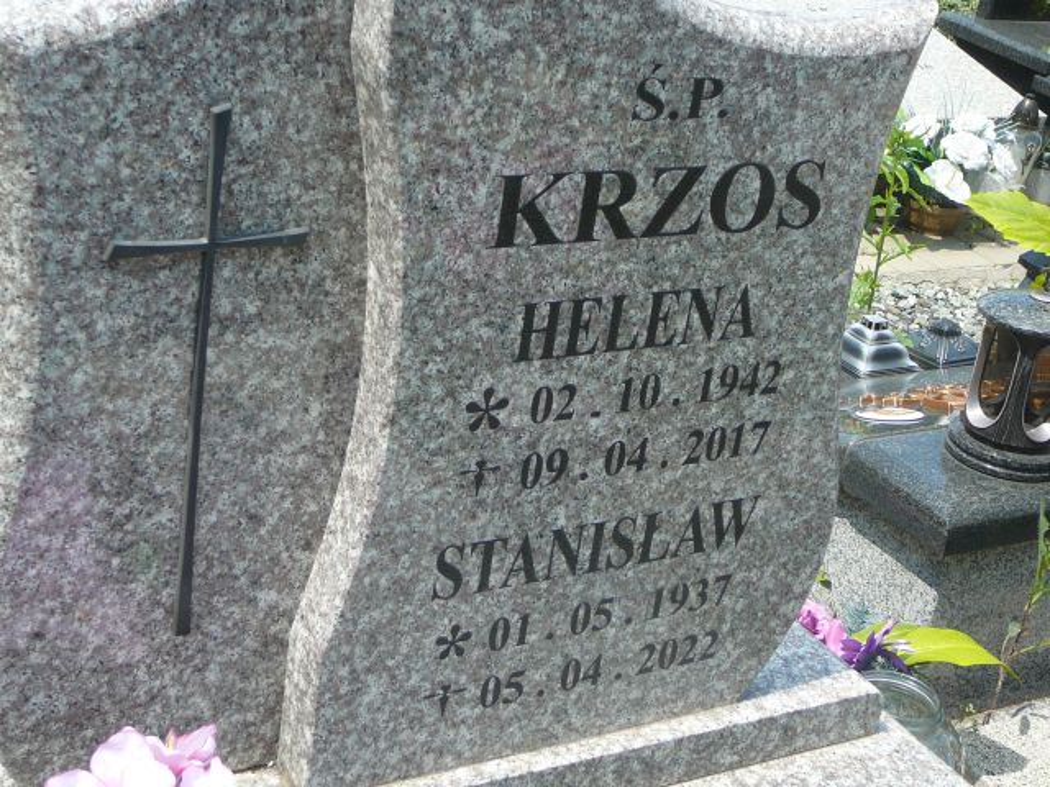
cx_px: 525
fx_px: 1790
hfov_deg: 32.7
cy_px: 394
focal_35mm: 59
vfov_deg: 24.8
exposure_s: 1/400
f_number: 3.5
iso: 80
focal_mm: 8.7
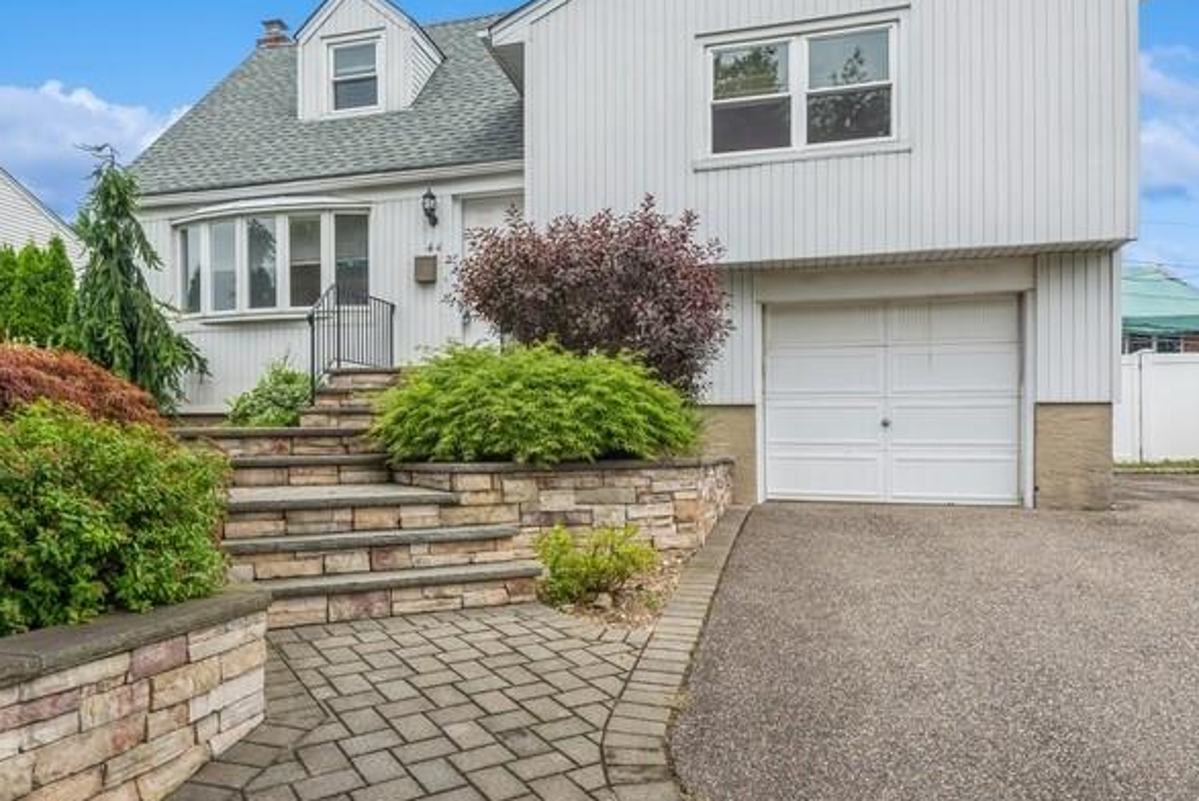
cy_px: 347
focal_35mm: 26
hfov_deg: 68.7
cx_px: 486
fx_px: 866
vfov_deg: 49.5
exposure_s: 1/200
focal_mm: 17
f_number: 9
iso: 200
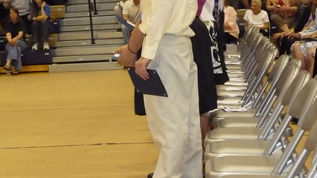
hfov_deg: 17.6
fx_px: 1025
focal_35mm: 122
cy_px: -6
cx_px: 145
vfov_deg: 9.9
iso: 1000
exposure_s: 1/40
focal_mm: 11.5
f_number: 5.2
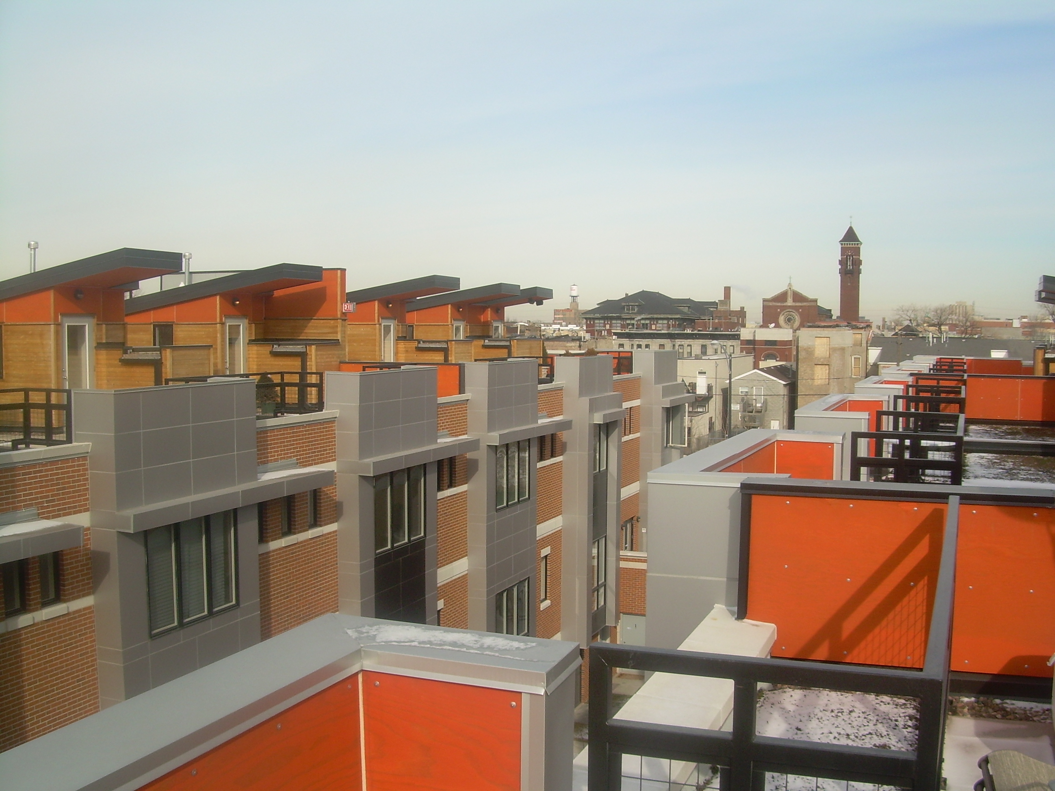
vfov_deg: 37.7
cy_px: 396
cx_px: 528
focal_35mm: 38
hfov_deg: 49.0
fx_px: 1158
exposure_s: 1/420
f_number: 4.6
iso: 50
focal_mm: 6.3
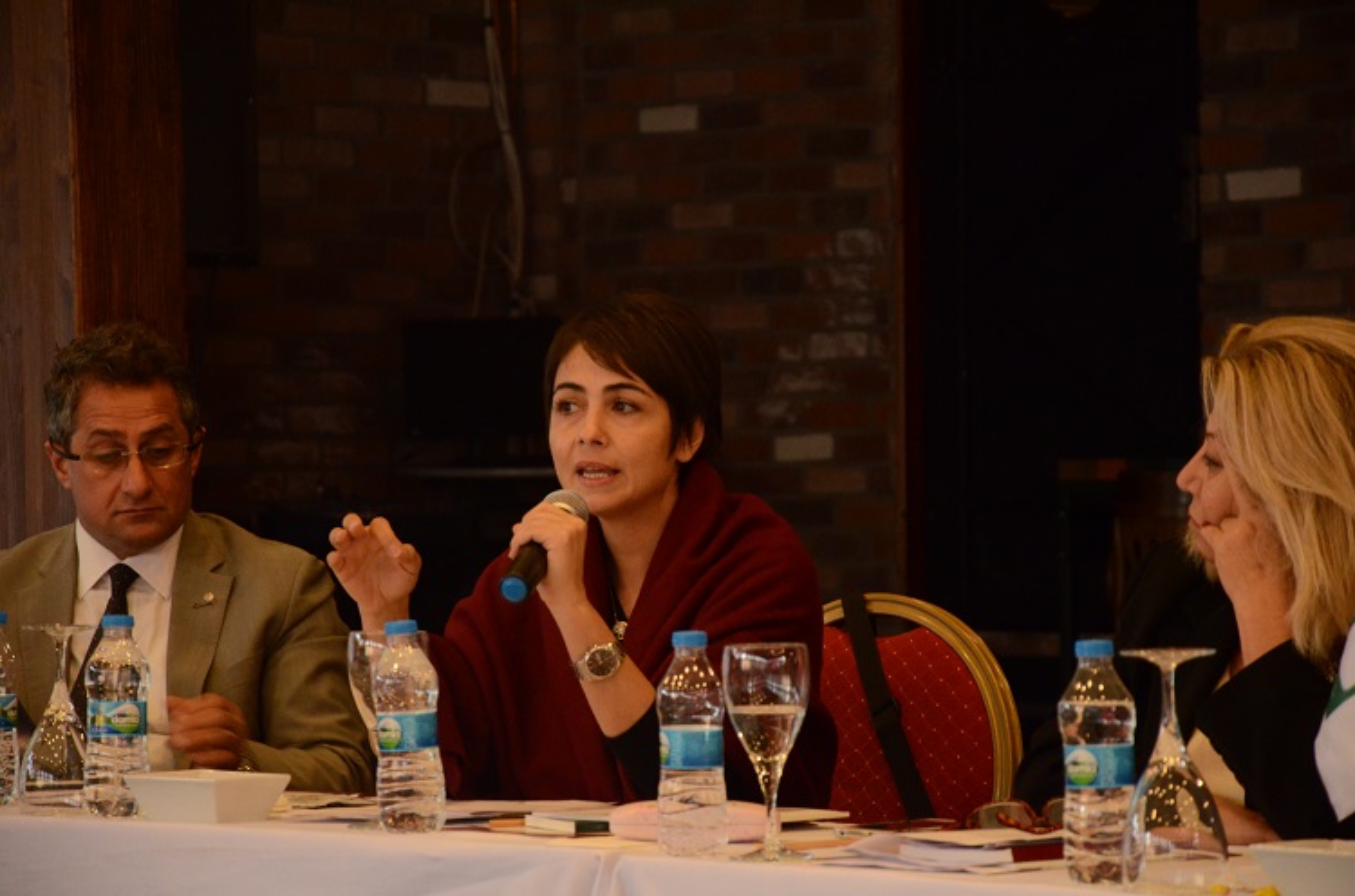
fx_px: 5913
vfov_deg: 8.7
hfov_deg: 13.1
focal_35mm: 158
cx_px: 678
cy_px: 448
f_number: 5.6
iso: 2500
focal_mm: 105
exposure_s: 1/100
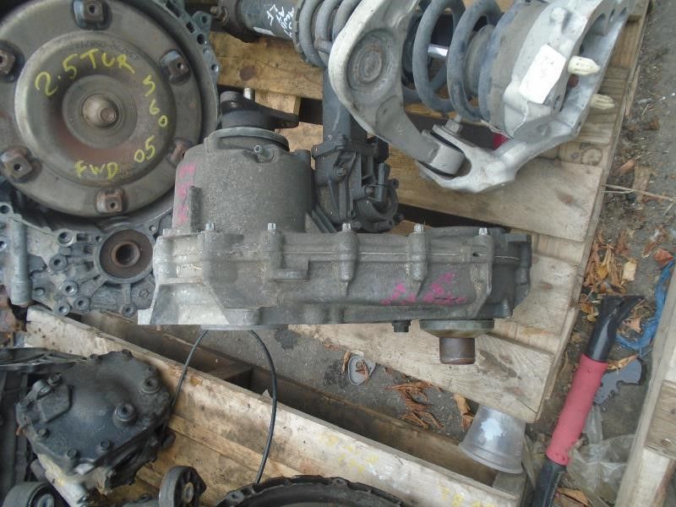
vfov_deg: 53.1
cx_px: 338
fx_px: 508
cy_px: 254
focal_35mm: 26
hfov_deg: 67.3
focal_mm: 4.6
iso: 100
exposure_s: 1/125
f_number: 3.2
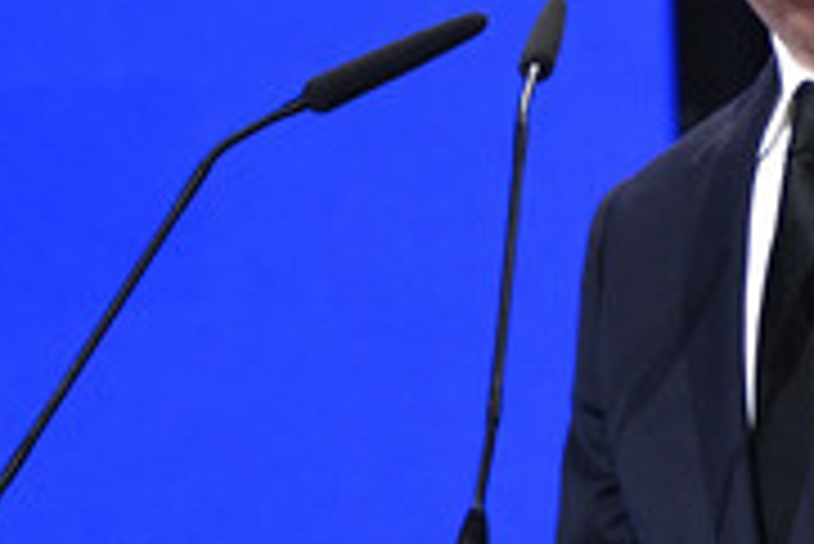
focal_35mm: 995
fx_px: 22515
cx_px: 591
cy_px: 67
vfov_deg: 1.4
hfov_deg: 2.1
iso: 10000
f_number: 5.6
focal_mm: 400
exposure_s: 1/200
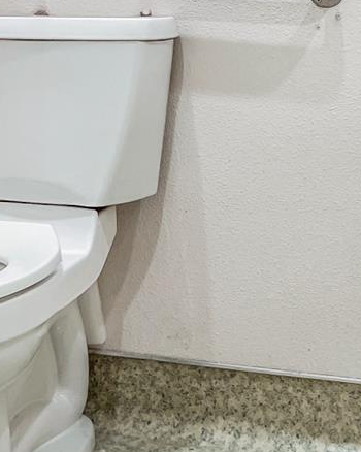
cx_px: 390
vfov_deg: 20.6
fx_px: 1163
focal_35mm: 87
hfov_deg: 17.1
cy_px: -89
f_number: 1.6
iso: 125
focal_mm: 4.2
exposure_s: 1/120
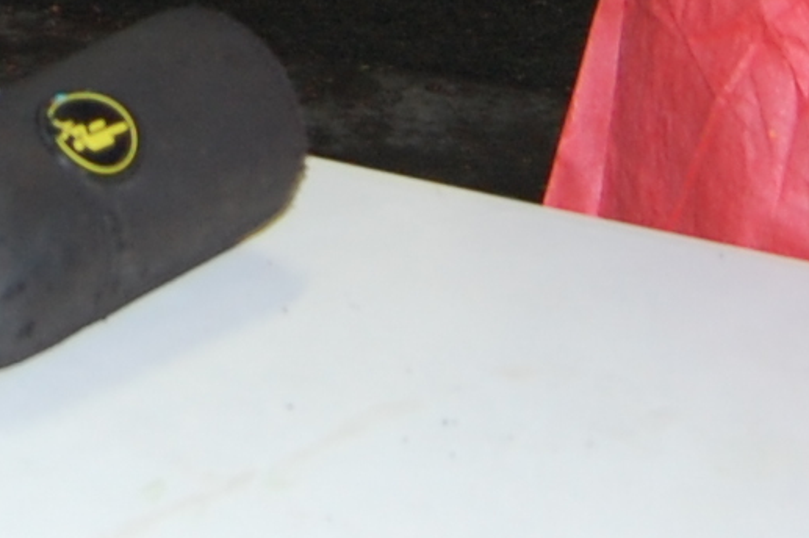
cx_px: -58
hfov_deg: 12.9
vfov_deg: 8.0
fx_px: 3526
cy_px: -791
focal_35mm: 157
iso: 400
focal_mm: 18
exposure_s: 1/60
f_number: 3.5
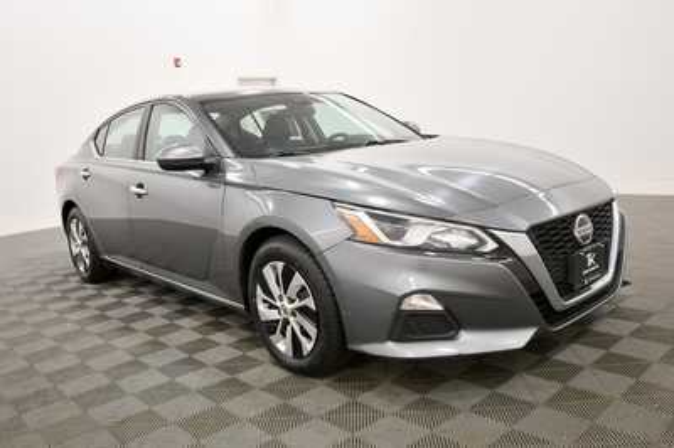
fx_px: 561
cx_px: 337
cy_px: 224
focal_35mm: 30
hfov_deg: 62.0
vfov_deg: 43.5
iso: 1000
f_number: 5.6
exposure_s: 1/125
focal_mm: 20
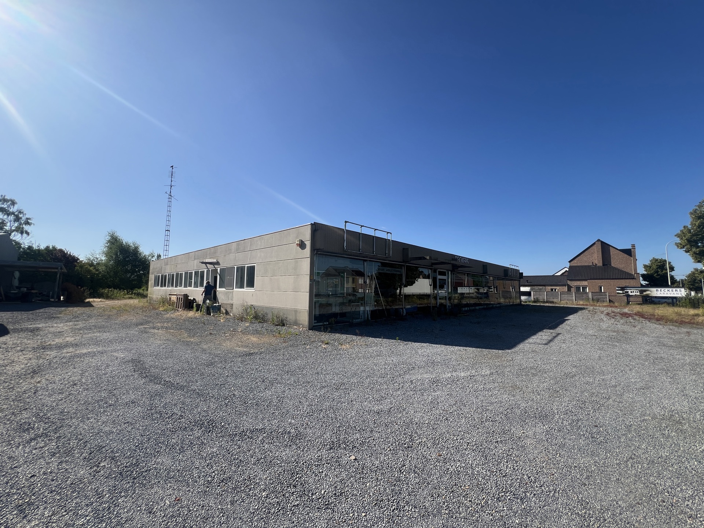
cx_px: 352
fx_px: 264
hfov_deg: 106.2
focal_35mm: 13
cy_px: 264
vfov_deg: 89.9
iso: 32
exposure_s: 1/1876
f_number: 1.8
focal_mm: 1.57
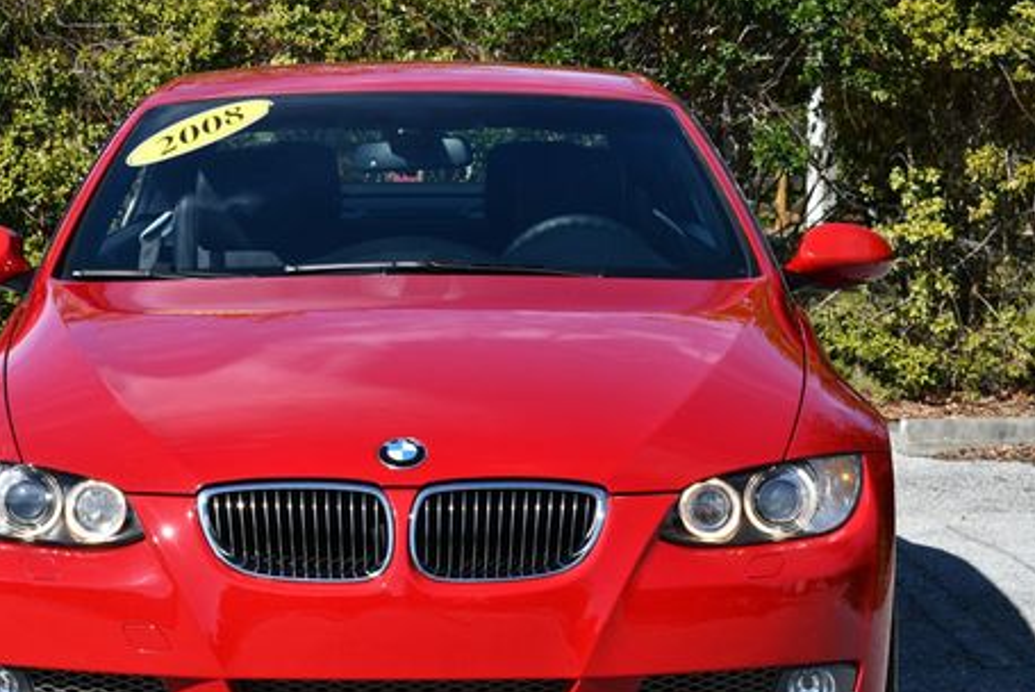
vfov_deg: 10.2
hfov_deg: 15.2
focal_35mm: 135
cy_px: 451
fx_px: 3884
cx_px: 398
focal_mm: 48
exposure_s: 1/320
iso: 100
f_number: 9
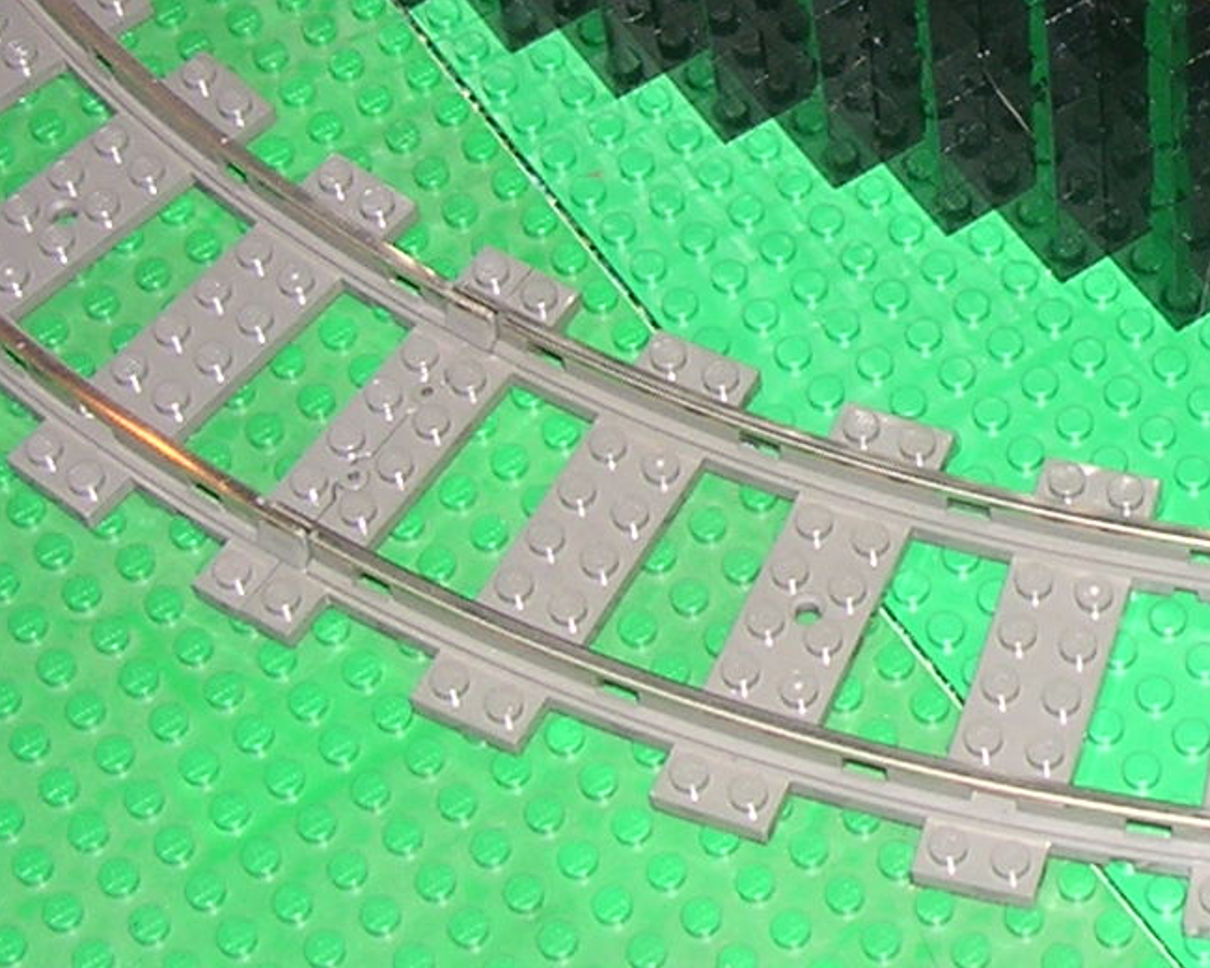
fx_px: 4189
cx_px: 1409
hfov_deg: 15.9
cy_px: -121
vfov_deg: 12.9
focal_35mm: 117
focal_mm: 5.8
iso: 100
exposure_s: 1/60.1
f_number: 2.8
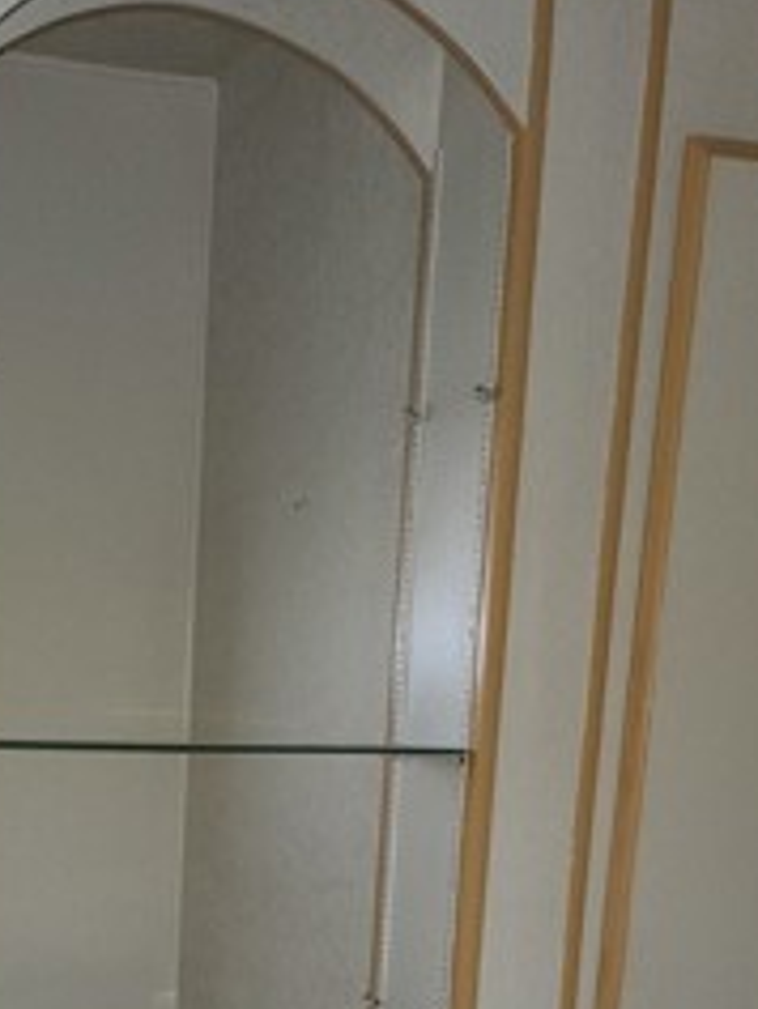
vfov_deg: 28.4
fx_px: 1809
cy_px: 1098
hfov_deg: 23.1
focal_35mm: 62
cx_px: 72
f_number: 1.8
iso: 125
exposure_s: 1/17
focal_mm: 6.4
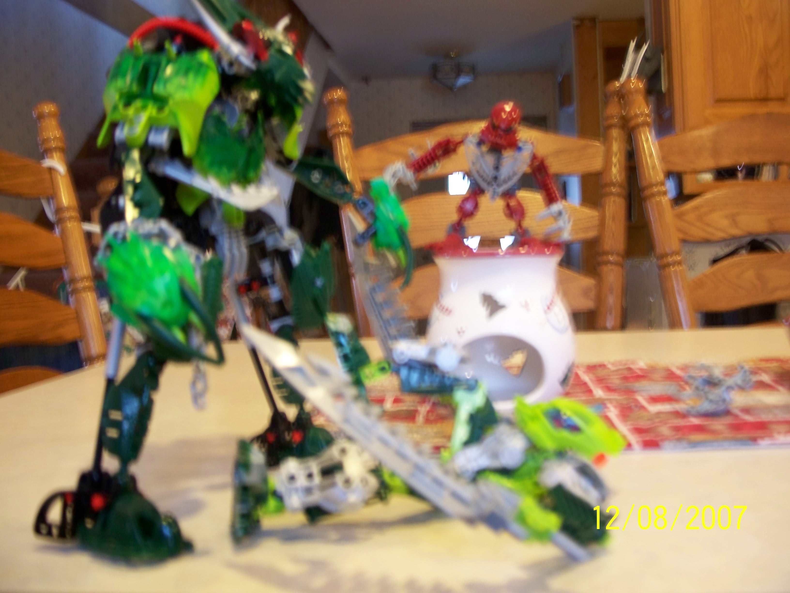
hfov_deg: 50.1
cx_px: 395
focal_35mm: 37
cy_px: 296
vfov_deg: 38.7
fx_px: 844
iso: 200
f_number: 2.8
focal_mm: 7.8
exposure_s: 1/8
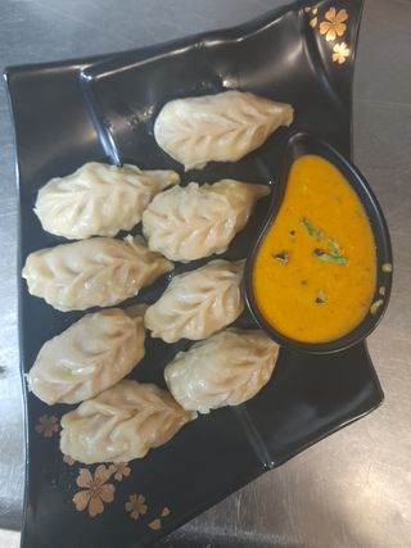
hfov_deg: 54.9
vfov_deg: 69.4
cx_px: 206
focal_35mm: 25
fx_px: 396
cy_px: 274
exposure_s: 1/33
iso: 500
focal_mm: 4.6
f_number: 2
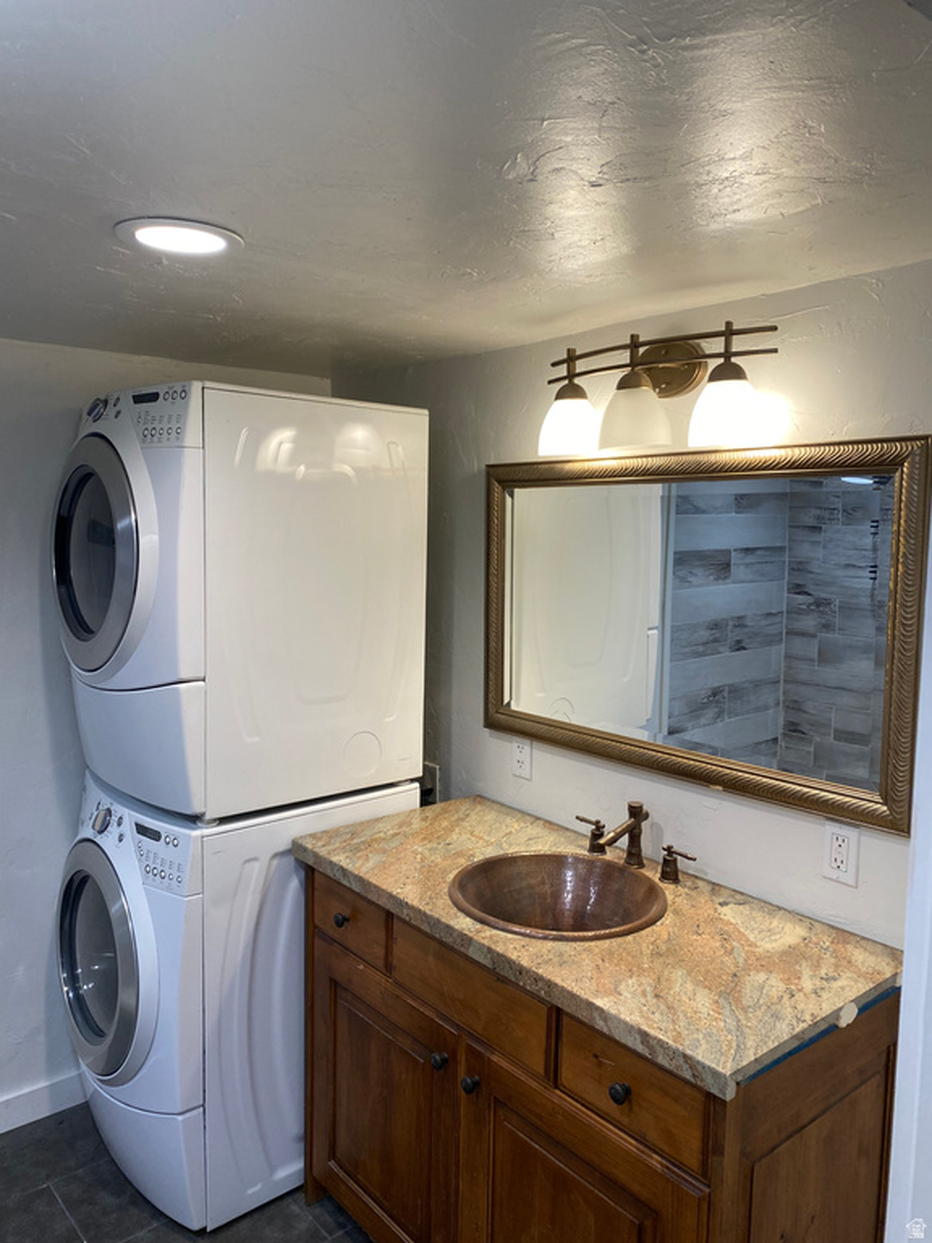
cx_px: 466
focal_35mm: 26
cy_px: 622
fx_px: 933
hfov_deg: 53.1
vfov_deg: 67.3
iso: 100
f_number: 1.8
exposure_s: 1/120
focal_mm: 4.25
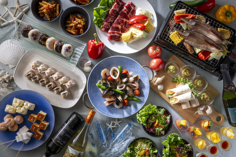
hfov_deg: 56.5
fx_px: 220
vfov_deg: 39.4
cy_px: 78
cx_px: 118
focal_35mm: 34
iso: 100
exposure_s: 1/100
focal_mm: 33.5
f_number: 11
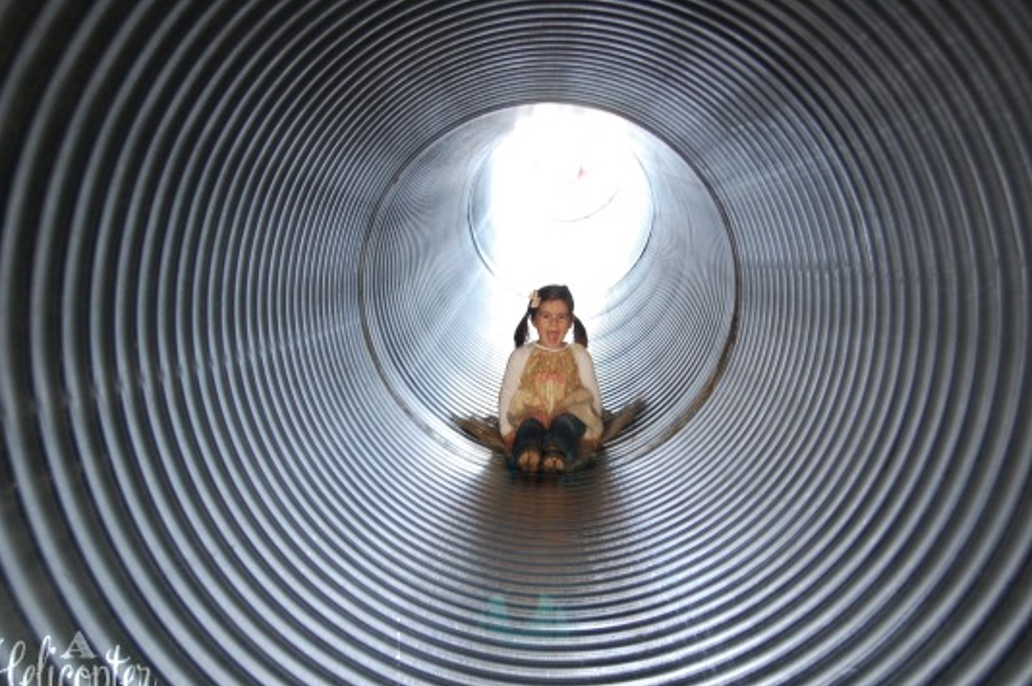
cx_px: 522
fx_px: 1833
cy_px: 372
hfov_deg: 31.4
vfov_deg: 21.2
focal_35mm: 64
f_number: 4.8
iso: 800
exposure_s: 1/20
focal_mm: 38
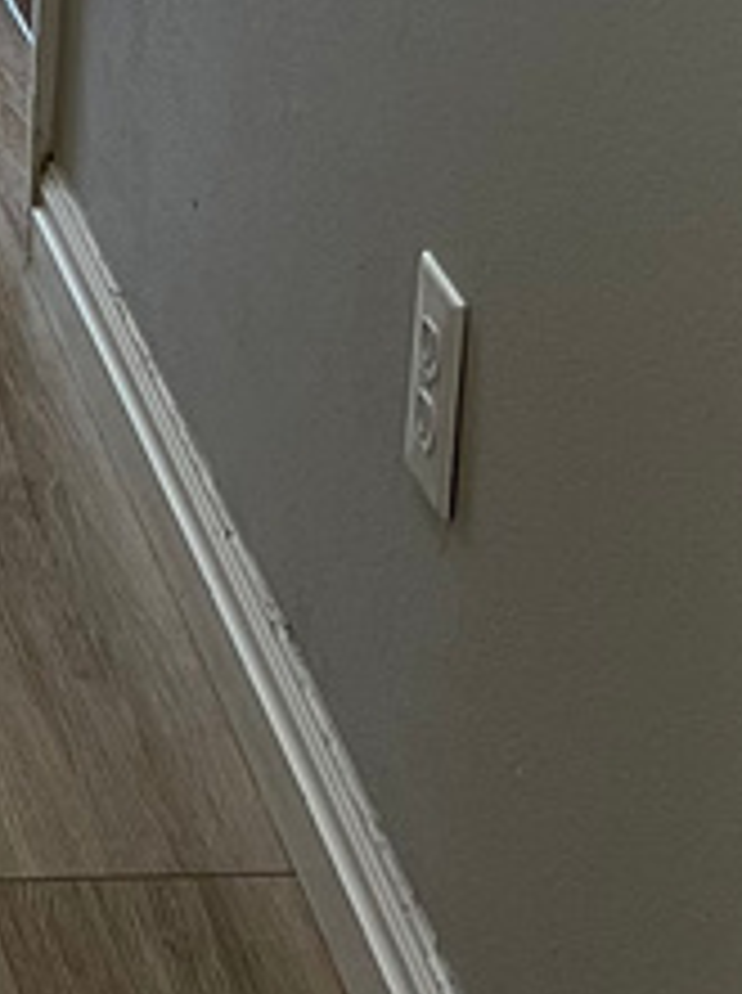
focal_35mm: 181
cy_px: -373
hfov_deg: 7.8
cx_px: -702
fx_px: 5188
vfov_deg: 10.6
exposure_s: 1/120
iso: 100
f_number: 1.5
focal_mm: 5.7
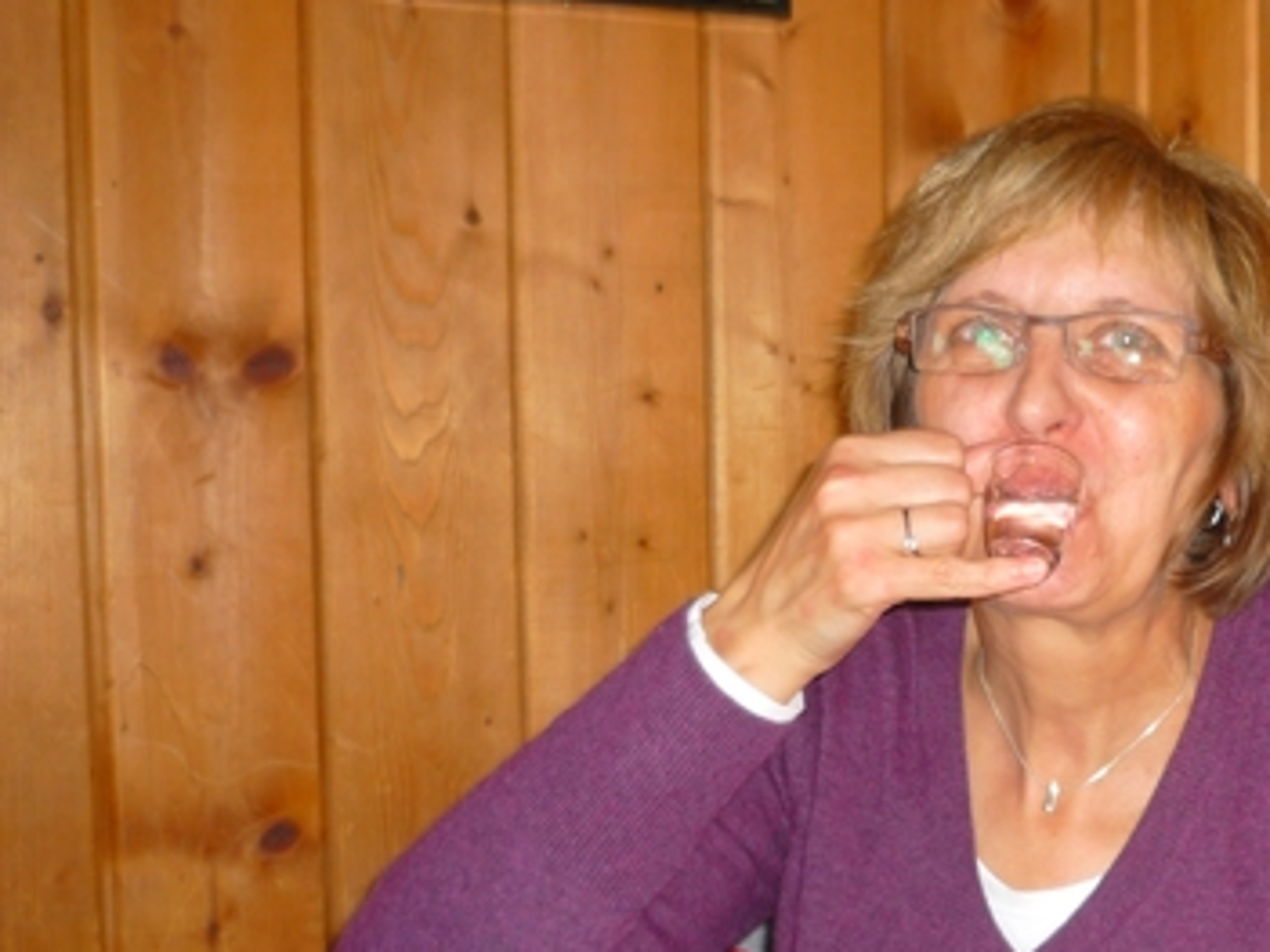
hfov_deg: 29.0
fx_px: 2384
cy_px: 662
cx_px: 1064
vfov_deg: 22.4
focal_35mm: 65
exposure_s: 1/30
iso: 100
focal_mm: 6.3
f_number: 2.9
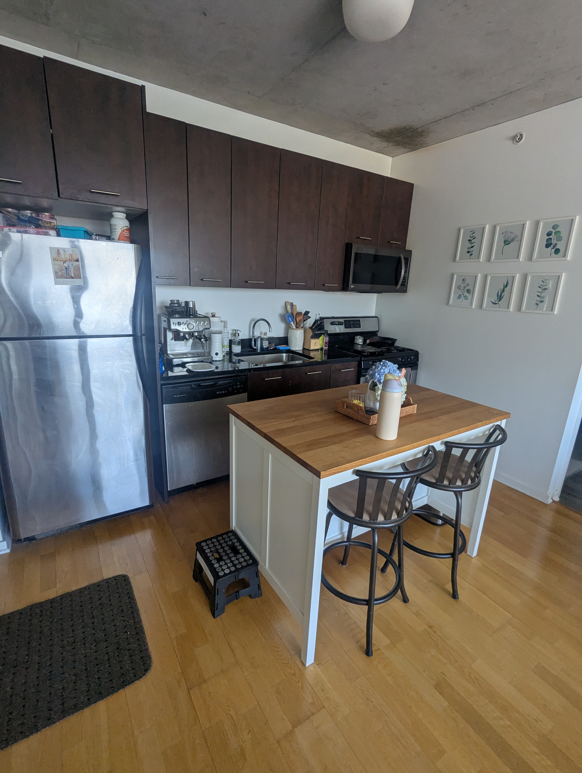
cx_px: 291
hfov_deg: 78.2
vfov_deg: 94.4
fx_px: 358
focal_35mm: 16
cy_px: 386
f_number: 2.2
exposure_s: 1/132
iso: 143
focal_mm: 2.35
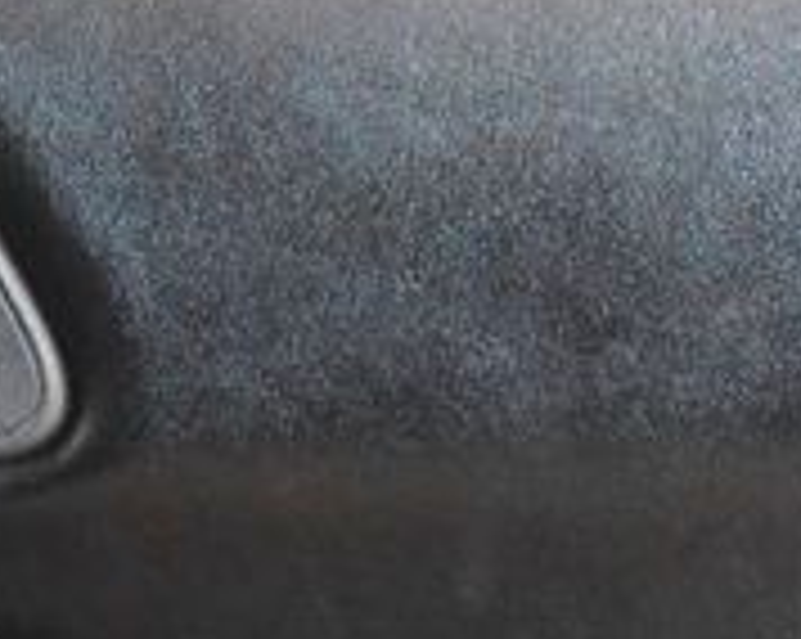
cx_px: 252
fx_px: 9212
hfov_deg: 5.0
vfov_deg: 3.9
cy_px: 1040
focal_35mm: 389
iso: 2500
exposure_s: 1/100
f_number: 4.5
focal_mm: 48
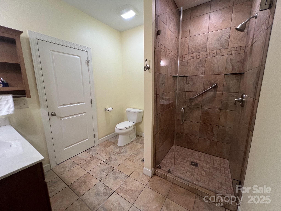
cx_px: 140
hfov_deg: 106.2
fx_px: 106
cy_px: 106
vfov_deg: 89.9
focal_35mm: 13
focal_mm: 1.57
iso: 125
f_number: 1.8
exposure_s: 1/60
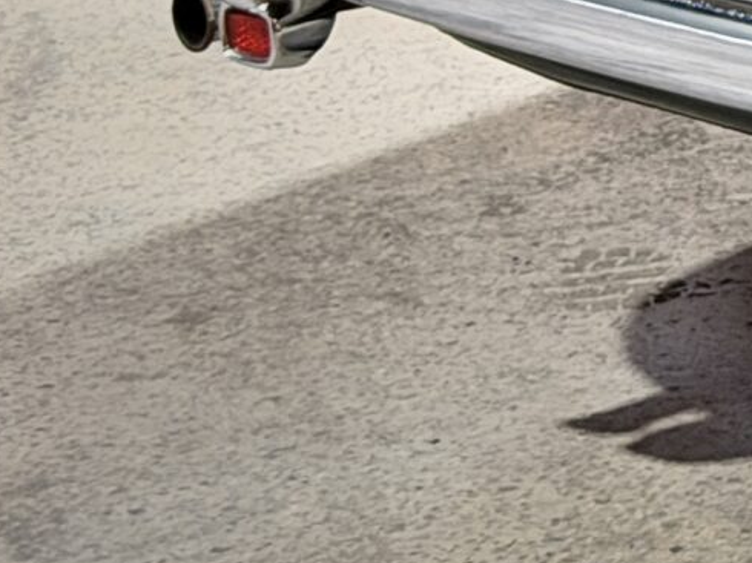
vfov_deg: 5.8
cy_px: -641
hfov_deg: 7.4
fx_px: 5450
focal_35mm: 251
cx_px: 1848
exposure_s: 1/33
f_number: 1.78
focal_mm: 6.76
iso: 400
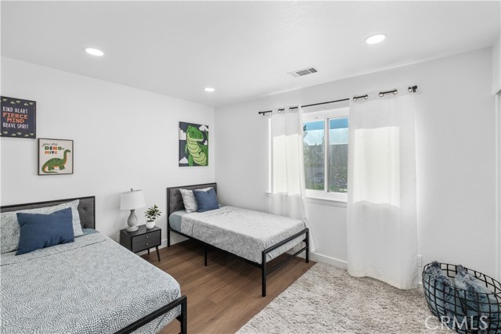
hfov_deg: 100.4
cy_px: 167
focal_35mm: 15
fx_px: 209
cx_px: 250
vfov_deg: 77.4
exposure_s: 1/60
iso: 400
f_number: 8
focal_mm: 10
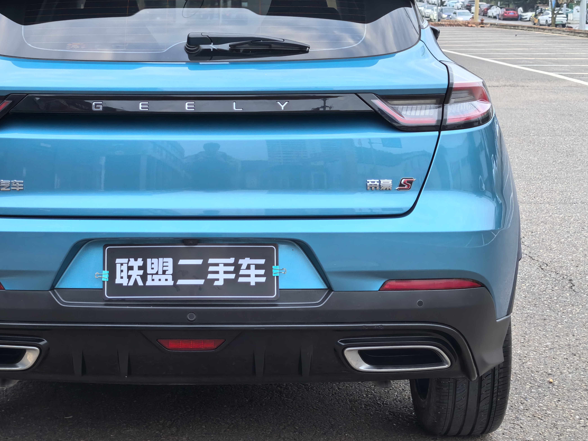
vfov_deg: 19.6
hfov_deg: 25.8
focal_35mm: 75
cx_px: 196
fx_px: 1274
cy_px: 176
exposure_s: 1/100
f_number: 1.4
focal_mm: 6.98
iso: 80
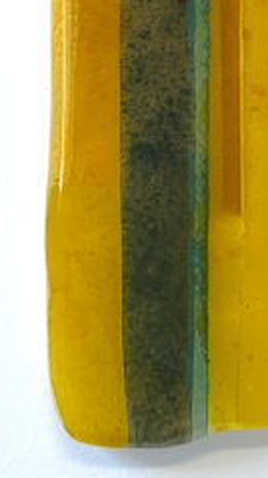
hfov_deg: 12.7
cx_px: 188
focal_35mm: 95
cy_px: -262
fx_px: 1203
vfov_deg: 19.3
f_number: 1.5
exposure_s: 1/170
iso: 40
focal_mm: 5.7
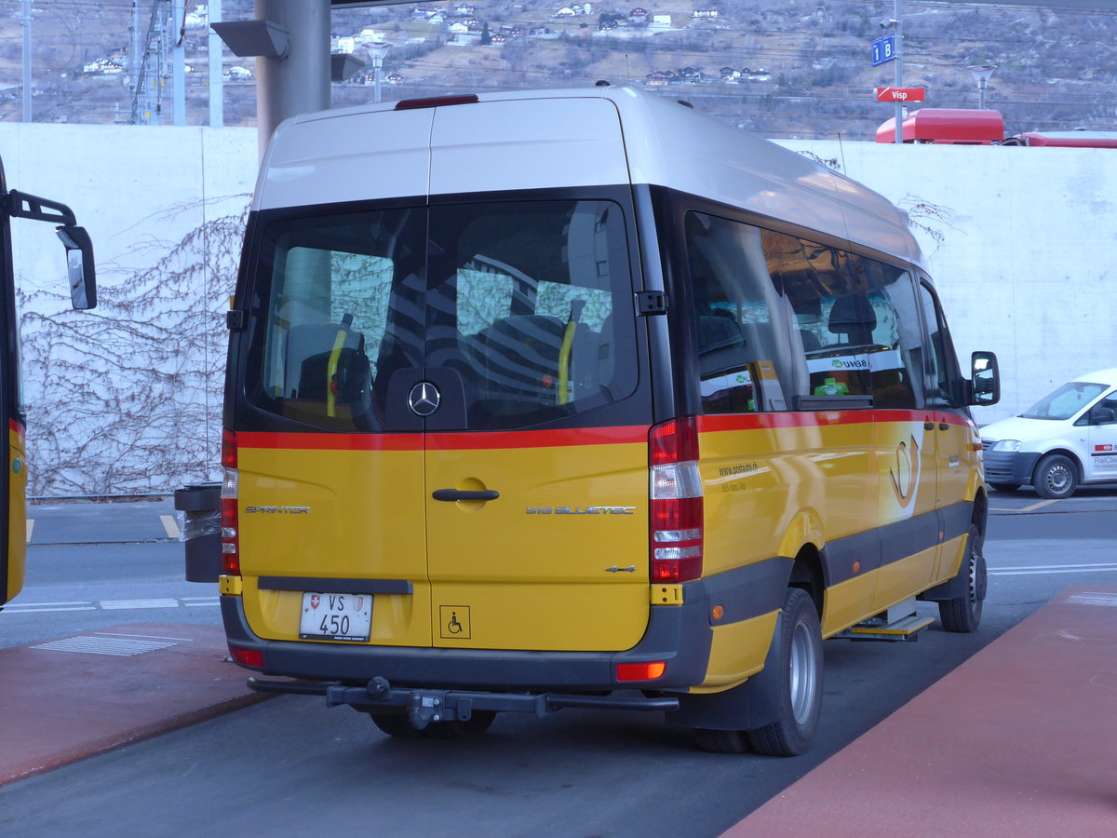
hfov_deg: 32.7
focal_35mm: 59
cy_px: 419
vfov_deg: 24.8
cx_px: 558
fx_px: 1904
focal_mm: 12
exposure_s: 1/60
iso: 250
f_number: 3.5
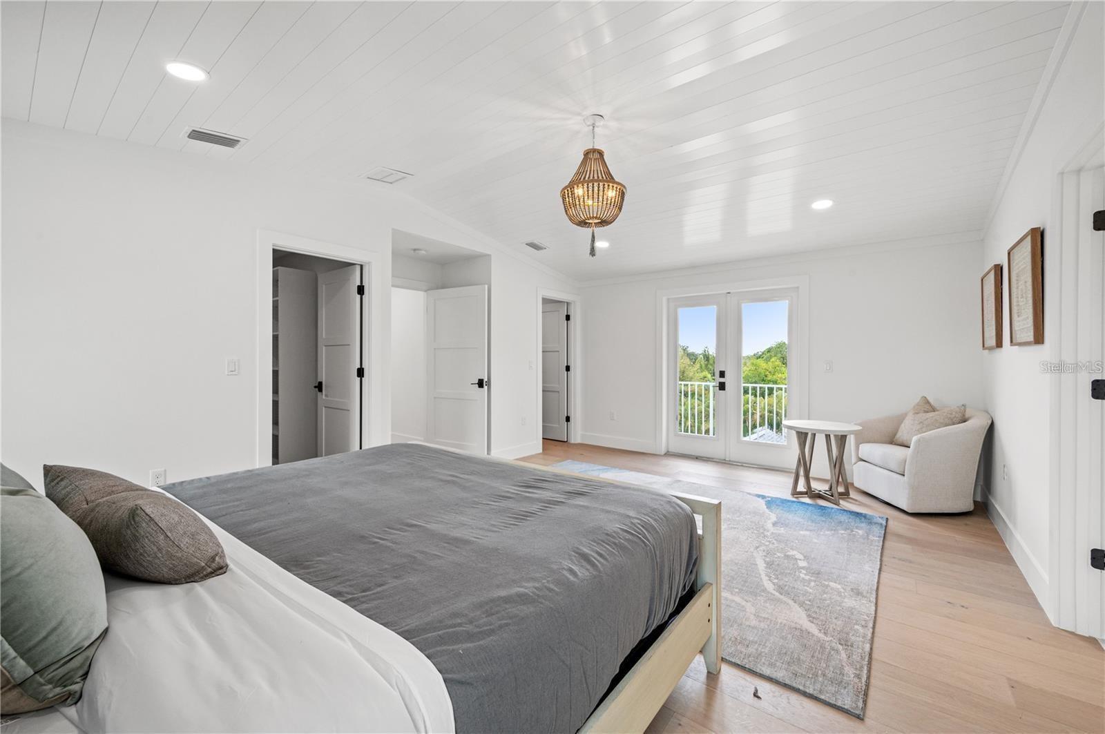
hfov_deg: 104.3
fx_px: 429
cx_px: 552
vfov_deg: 81.1
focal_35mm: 14
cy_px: 367
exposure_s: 1/30
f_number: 10
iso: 800
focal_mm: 14
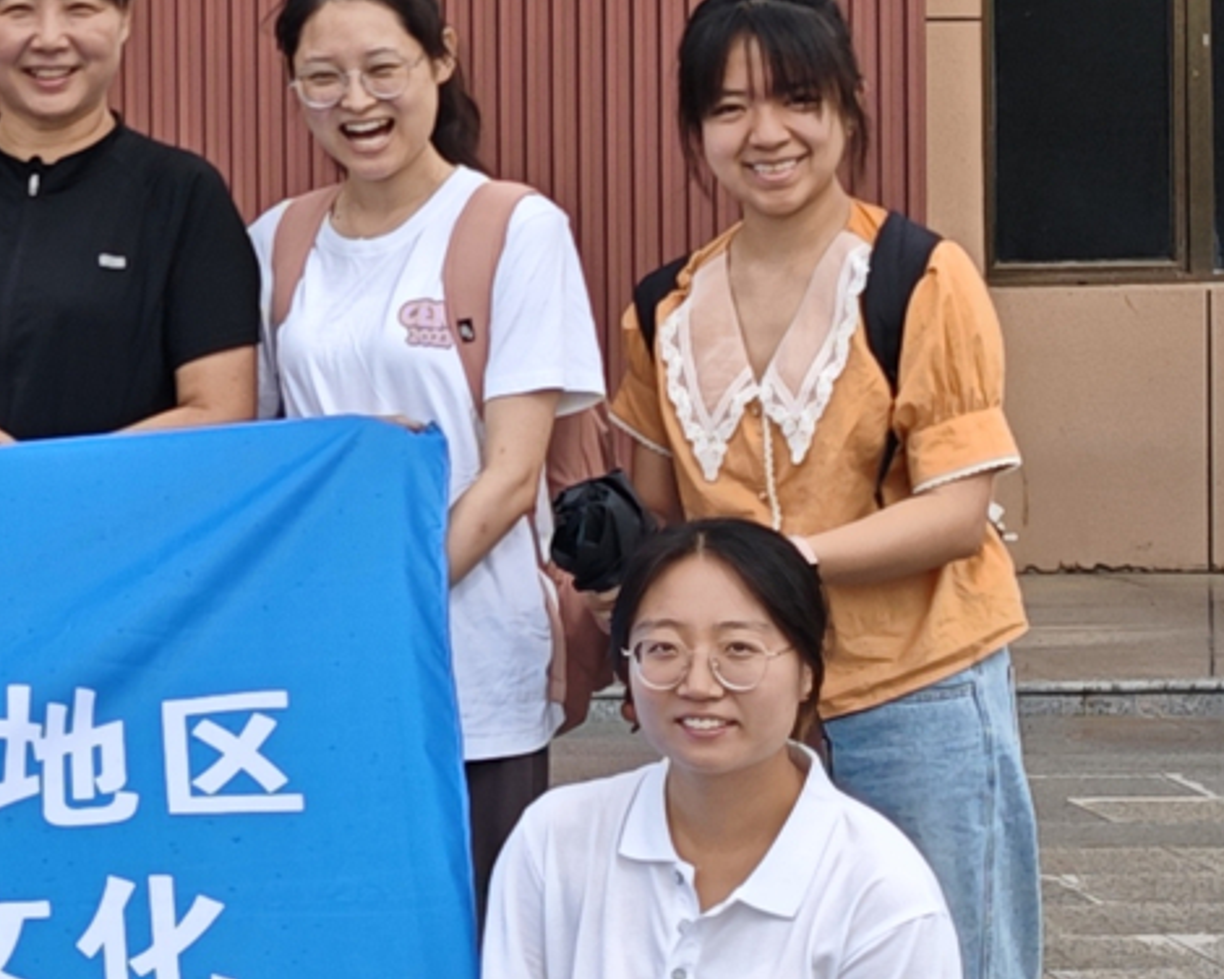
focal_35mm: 128
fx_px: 4636
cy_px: 311
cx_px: -433
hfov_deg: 14.3
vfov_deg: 12.0
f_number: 1.44
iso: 50
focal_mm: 6.68
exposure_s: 1/2932
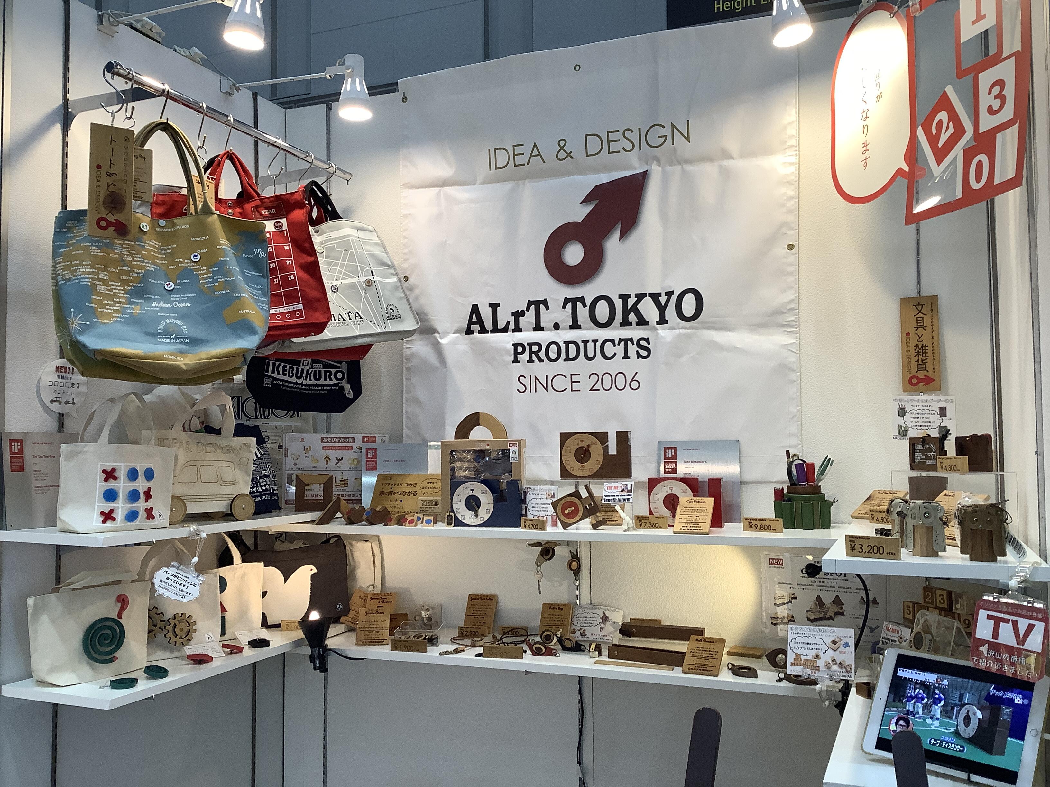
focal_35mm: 31
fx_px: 940
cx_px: 525
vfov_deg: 45.4
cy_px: 394
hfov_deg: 58.4
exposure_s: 1/100
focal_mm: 3.3
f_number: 2.4
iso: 80
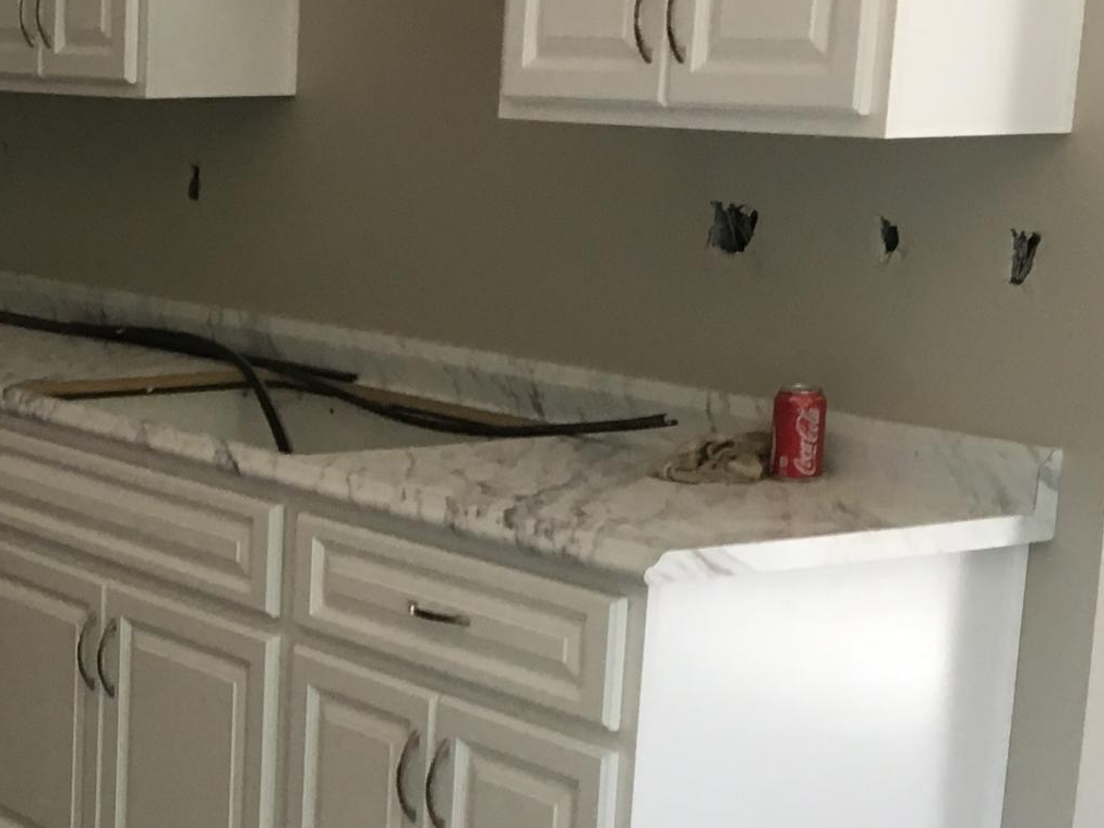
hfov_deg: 21.4
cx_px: -172
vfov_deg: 17.0
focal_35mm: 86
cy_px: 658
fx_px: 2743
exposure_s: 1/30
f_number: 2.2
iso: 64
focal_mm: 4.15
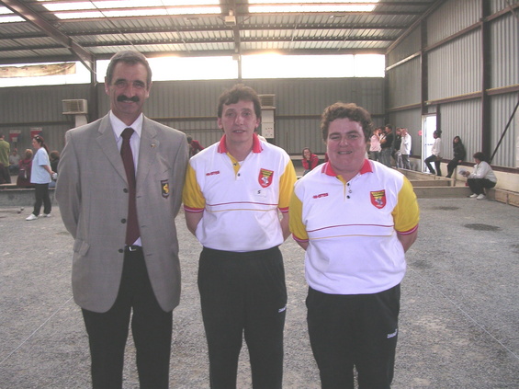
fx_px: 569
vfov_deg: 37.7
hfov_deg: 49.0
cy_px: 194
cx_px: 260
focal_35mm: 38
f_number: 2.8
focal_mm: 5.8
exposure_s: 1/30
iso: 100
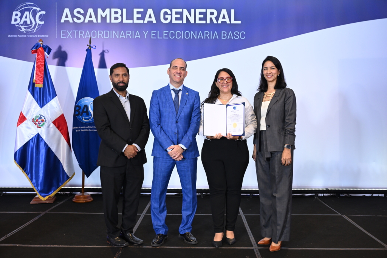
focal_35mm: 36
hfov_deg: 53.1
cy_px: 129
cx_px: 194
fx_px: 387
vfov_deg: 36.9
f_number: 4
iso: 1250
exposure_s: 1/125
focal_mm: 36
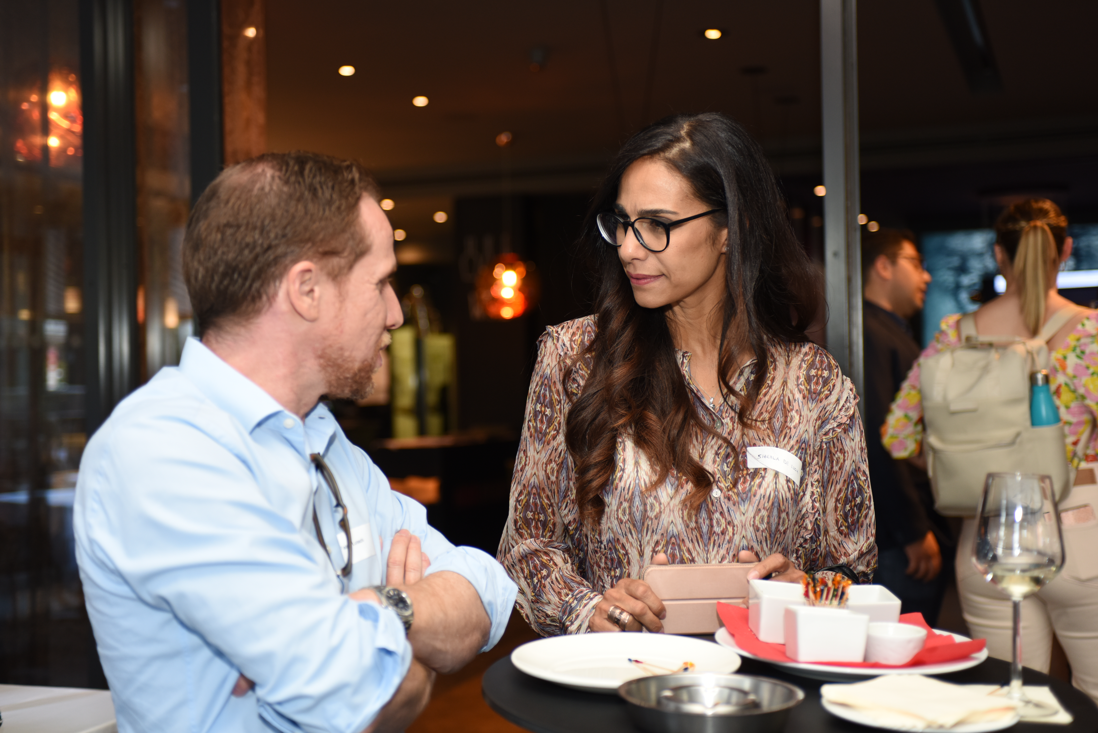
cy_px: 366
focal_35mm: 50
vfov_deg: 27.0
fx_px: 1525
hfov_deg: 39.6
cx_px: 549
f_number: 2.8
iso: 500
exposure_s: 1/80
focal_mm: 50
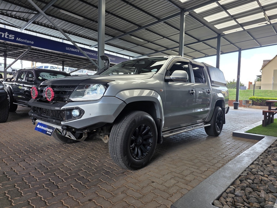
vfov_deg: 58.9
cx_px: 138
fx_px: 184
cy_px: 104
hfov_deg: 73.9
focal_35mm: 23
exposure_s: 1/100
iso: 20
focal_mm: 6.25
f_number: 1.7
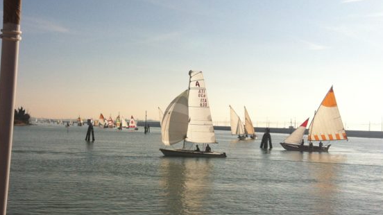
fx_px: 538
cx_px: 137
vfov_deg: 22.6
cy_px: 131
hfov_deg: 38.9
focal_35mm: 53
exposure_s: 1/4309
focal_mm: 3.85
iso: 80
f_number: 2.8
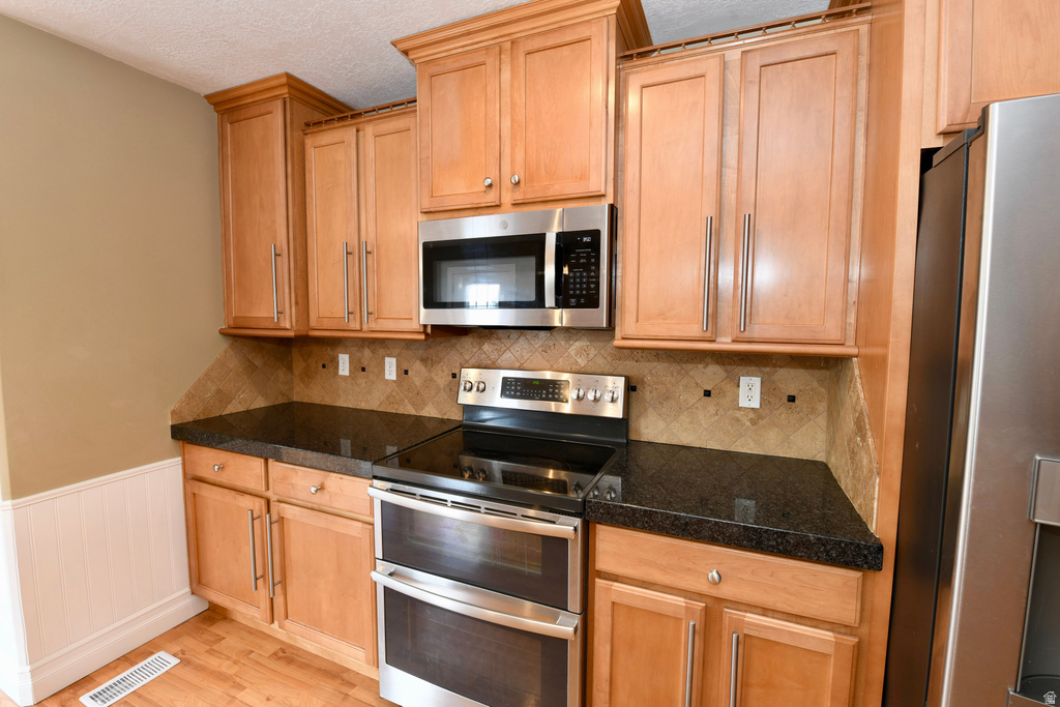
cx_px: 530
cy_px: 354
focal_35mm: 15
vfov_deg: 77.3
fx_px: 442
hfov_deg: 100.4
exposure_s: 1/4
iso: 200
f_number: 8
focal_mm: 15
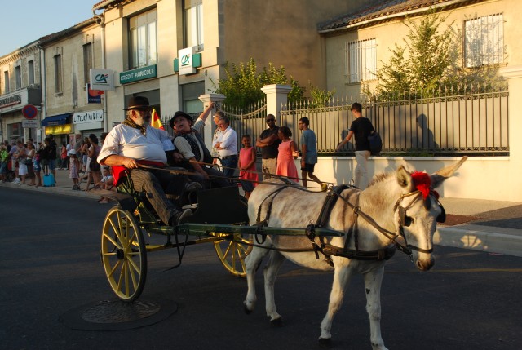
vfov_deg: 34.3
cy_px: 175
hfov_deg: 49.5
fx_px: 566
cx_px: 261
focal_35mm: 39
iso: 100
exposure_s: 1/125
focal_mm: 26
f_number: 5.6
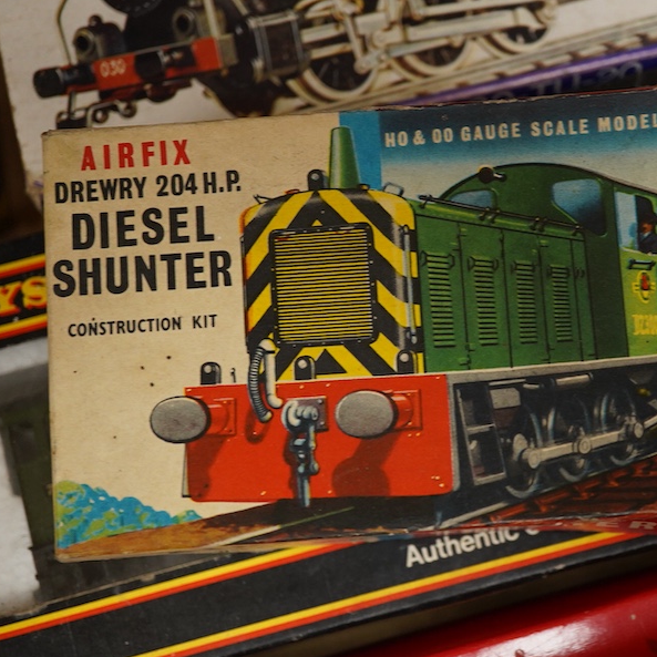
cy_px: 331
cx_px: 451
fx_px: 1245
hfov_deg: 29.3
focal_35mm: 58
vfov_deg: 29.6
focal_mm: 30
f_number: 3.5
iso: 1250
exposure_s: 1/160
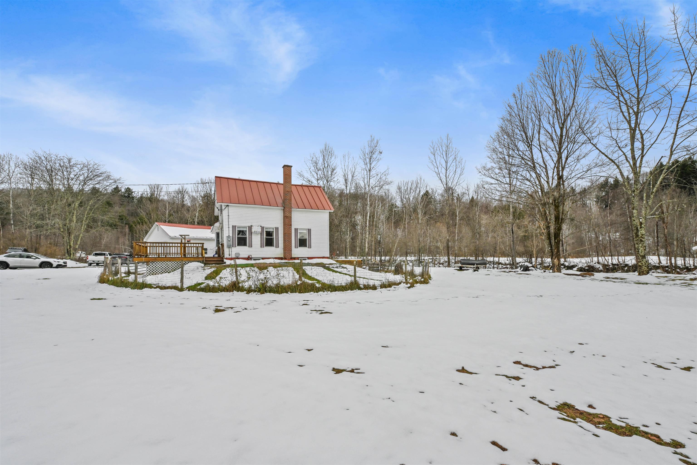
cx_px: 348
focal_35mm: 14
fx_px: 271
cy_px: 232
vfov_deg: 81.2
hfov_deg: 104.3
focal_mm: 14
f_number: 14
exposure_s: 1/200
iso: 800
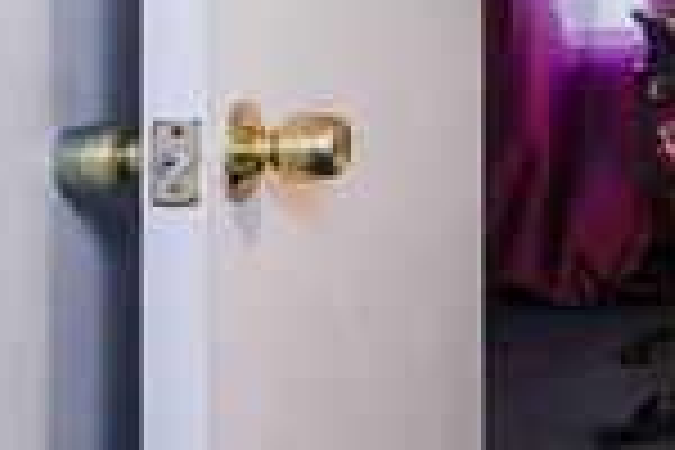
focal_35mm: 109
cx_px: 1917
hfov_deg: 11.9
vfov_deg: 12.4
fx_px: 2044
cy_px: 7
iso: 100
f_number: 8
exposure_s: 1/1.67
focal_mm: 16
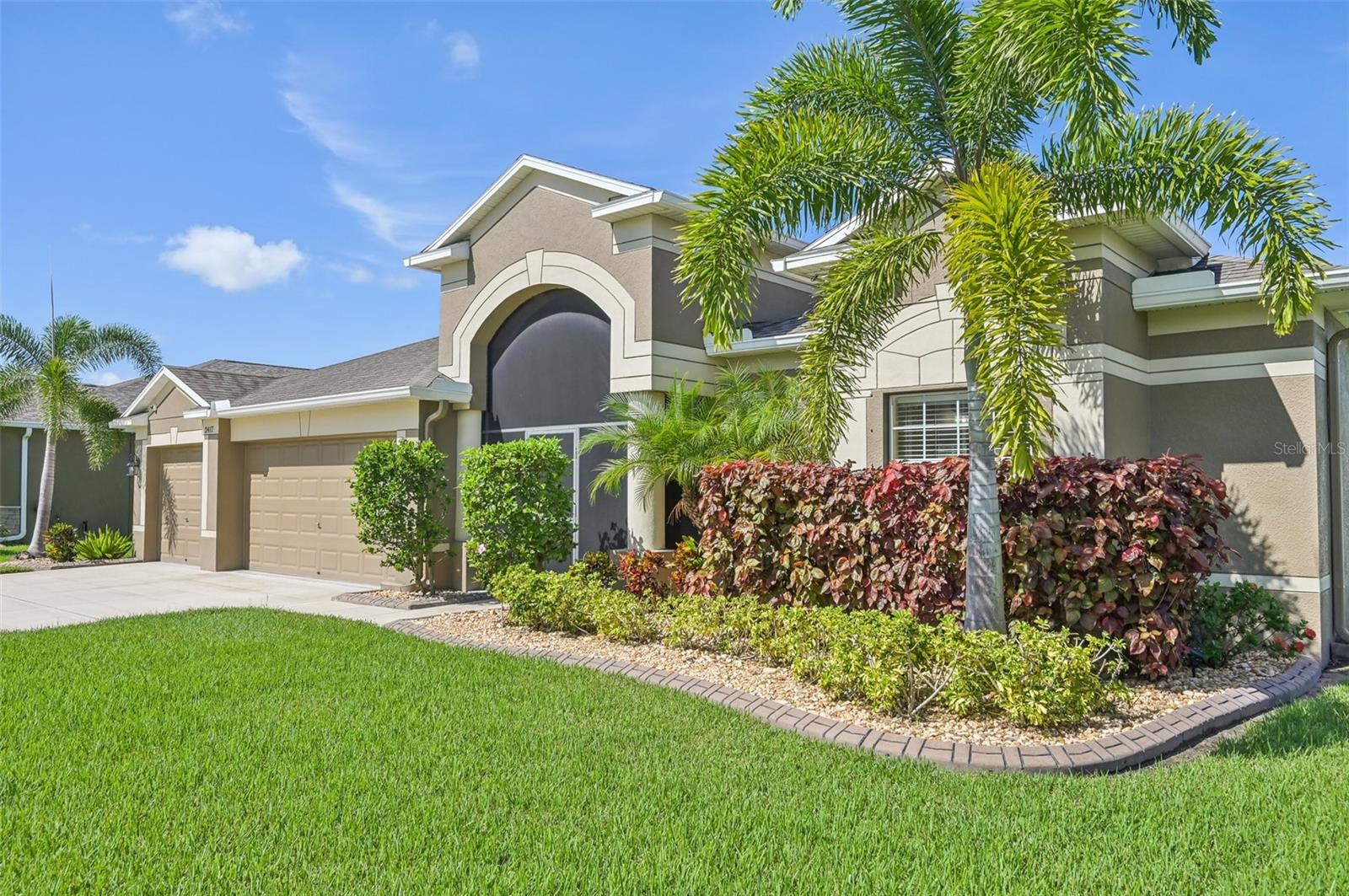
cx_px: 674
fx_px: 898
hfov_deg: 73.8
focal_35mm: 24
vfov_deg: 53.0
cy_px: 448
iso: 400
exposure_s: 1/1250
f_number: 8
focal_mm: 24
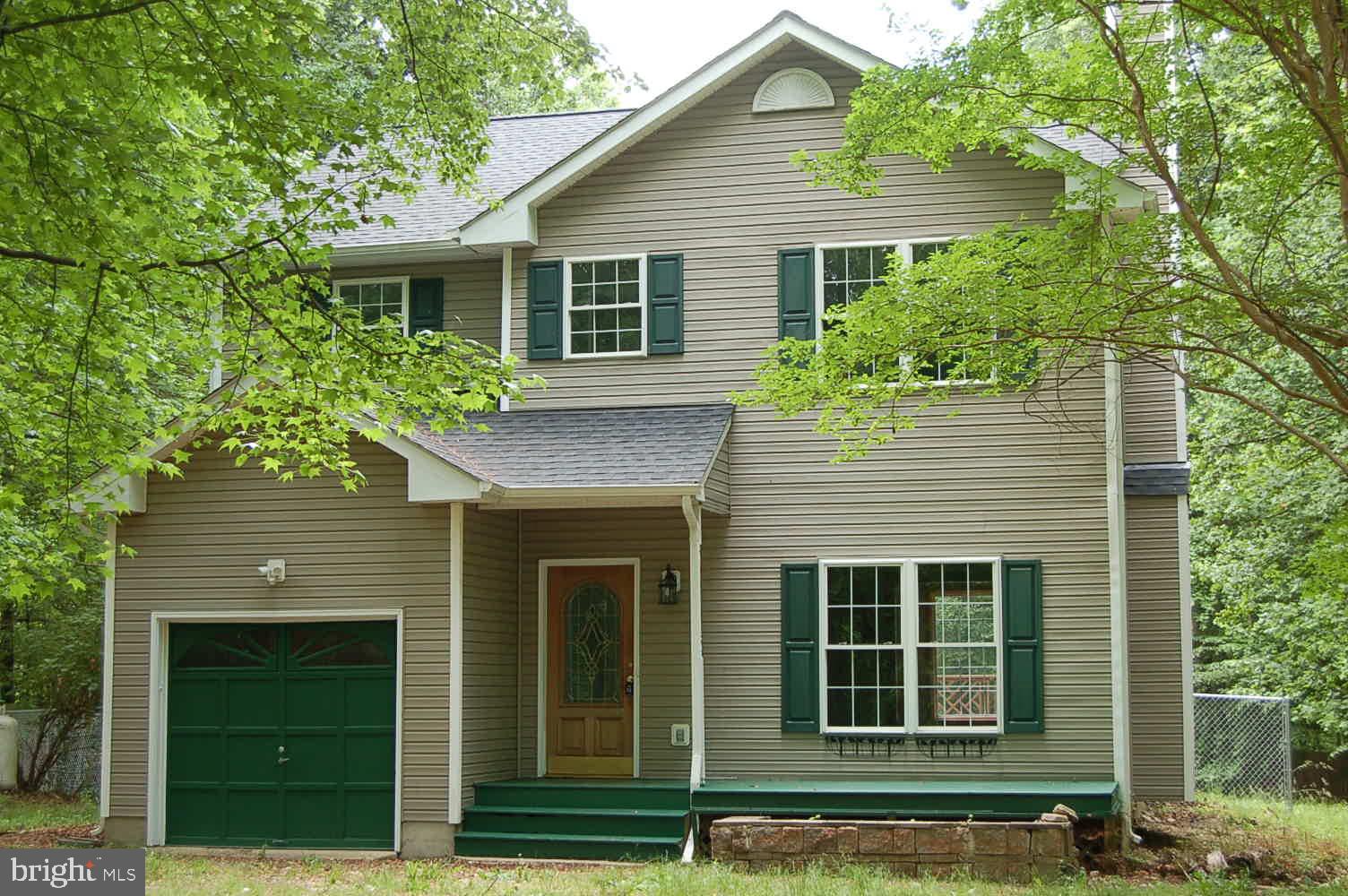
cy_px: 448
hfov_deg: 37.9
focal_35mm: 52
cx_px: 674
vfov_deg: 25.7
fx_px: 1964
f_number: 5.6
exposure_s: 1/125
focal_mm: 35
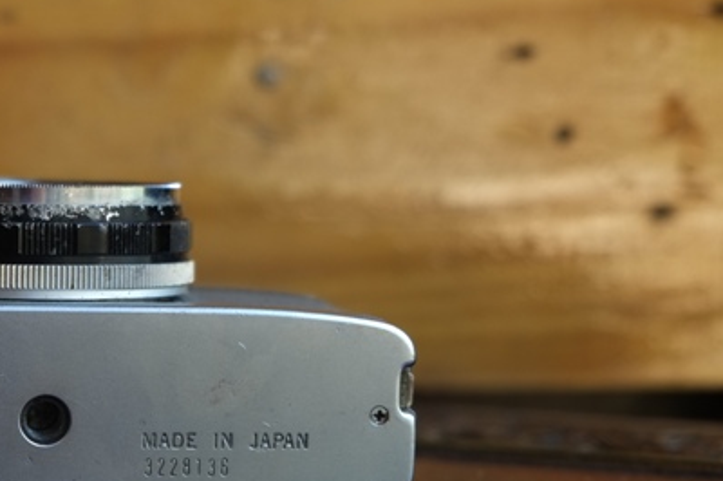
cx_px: 45
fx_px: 1886
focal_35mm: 94
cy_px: 368
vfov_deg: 14.5
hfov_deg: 21.1
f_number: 3.6
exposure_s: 1/38
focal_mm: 31.5
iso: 100
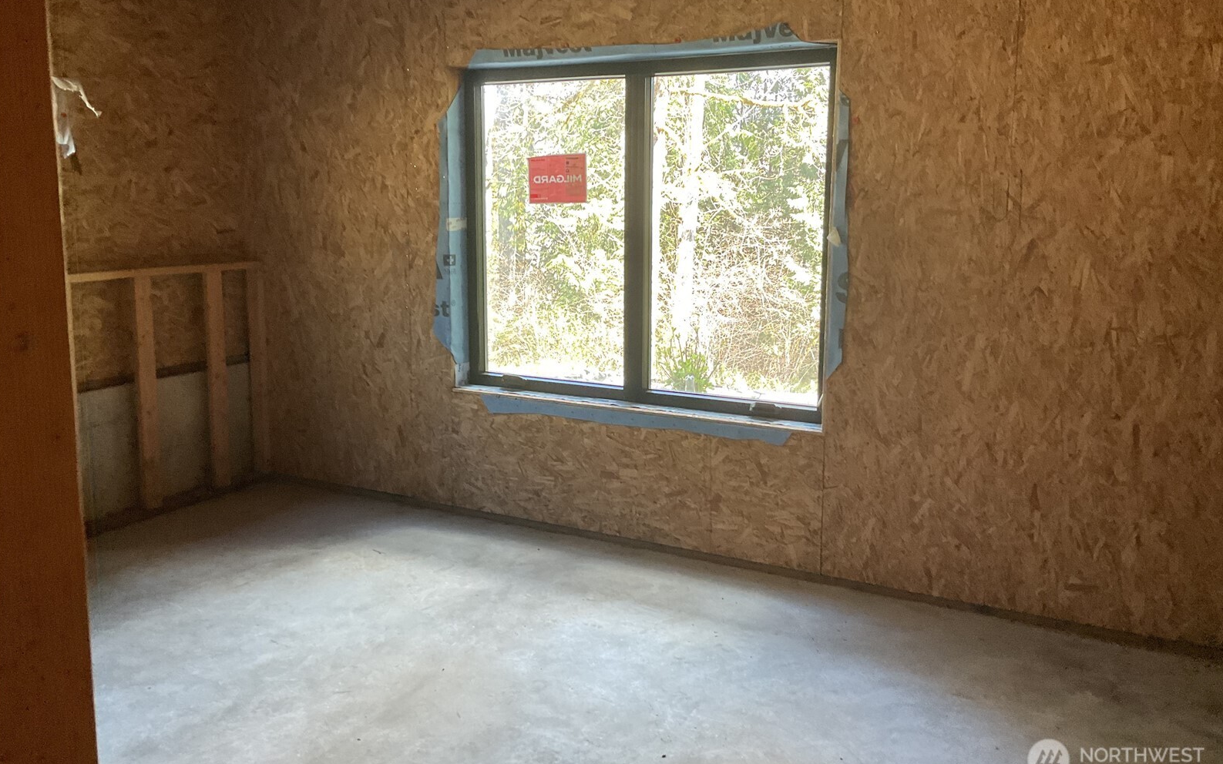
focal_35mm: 31
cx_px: 611
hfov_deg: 61.2
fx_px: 1033
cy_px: 329
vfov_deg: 40.5
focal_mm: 3
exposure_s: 1/60
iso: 125
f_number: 1.8
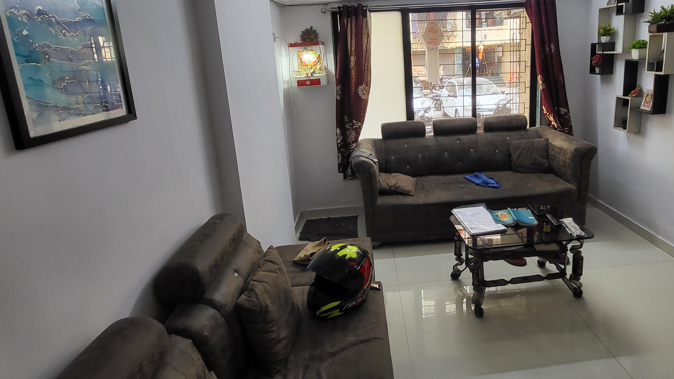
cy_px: 124
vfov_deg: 57.0
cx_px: 387
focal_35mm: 19
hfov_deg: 88.9
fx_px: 340
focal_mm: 1.74
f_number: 2.2
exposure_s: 1/50
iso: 100
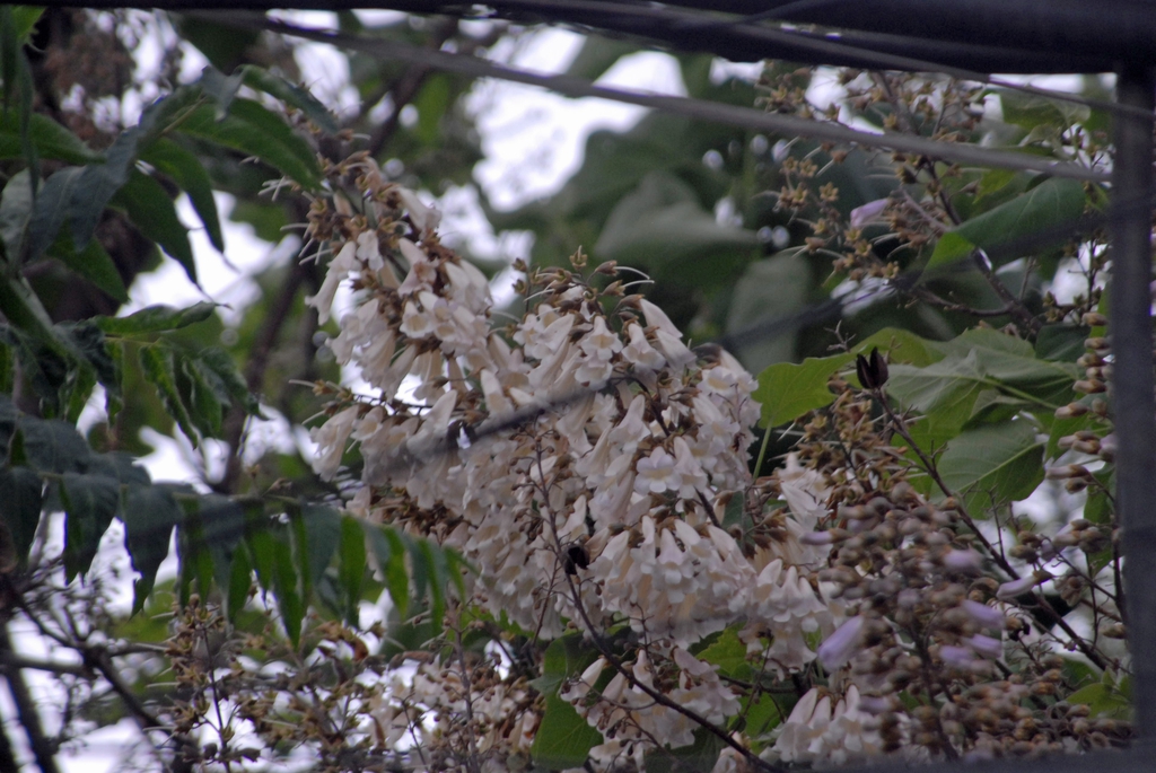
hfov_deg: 4.6
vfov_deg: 3.1
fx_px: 14464
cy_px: 386
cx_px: 578
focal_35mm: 450
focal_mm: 300
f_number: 6.3
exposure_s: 1/160
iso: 400
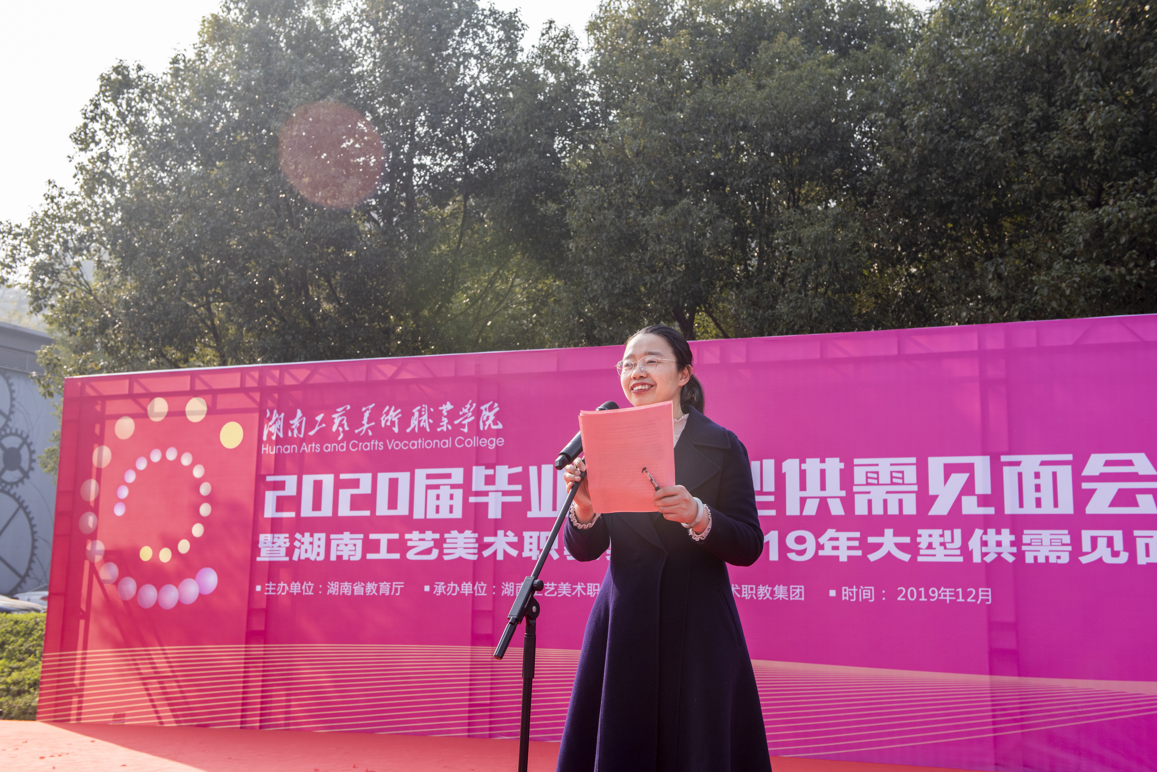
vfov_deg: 30.5
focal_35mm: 44
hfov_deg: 44.5
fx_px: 1414
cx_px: 578
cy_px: 386
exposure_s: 1/400
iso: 400
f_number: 6.3
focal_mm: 44
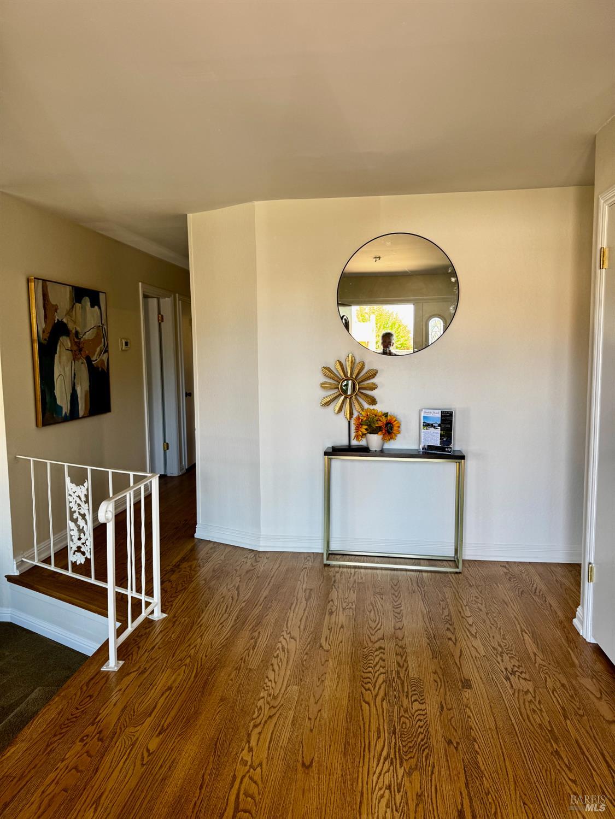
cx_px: 308
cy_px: 410
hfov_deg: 56.8
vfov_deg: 71.6
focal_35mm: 24
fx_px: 568
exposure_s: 1/121
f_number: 1.78
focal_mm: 6.76
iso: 100
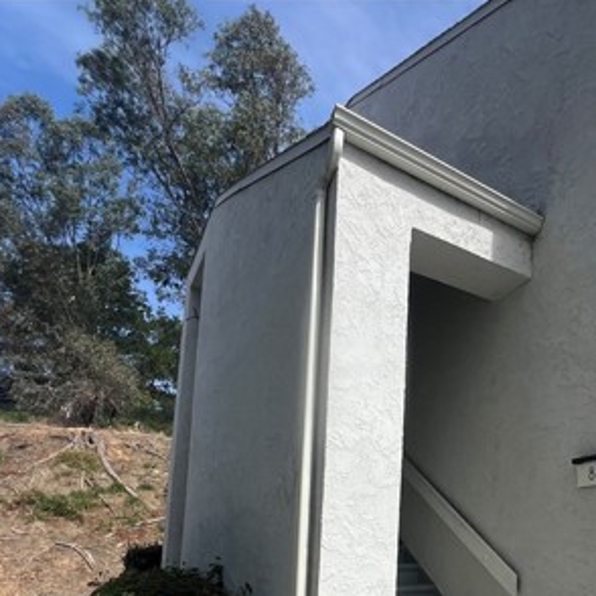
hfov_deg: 57.0
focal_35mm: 25
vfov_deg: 57.7
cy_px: 485
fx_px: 487
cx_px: 499
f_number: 1.8
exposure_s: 1/1946
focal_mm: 1.57
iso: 32
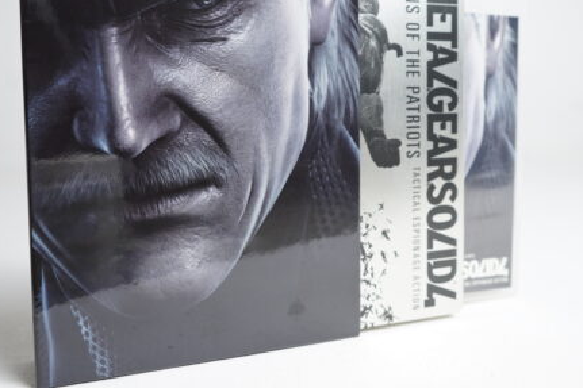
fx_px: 631
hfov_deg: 49.6
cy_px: 150
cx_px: 303
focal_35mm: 39
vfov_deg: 34.0
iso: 250
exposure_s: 1/30
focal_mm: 28
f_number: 5
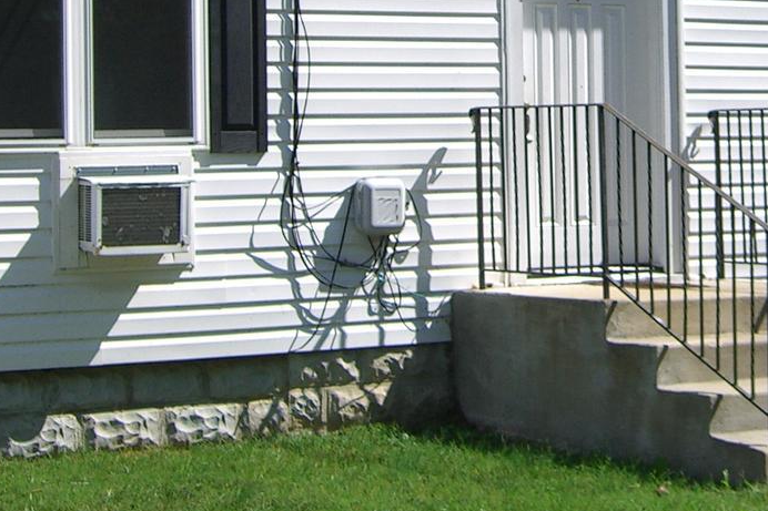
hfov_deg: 17.4
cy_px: -111
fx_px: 2495
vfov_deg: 11.5
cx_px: 592
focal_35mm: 117
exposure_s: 1/160
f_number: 8
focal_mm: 7.9
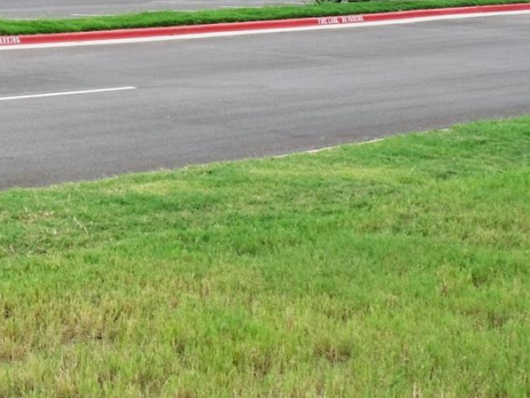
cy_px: -143
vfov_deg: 17.3
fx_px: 1210
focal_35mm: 79
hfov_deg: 21.8
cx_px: -191
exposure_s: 1/20
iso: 500
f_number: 16
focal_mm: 16
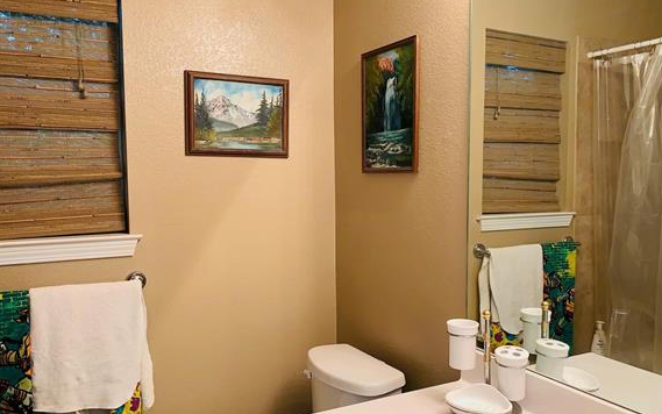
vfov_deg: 40.6
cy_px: 212
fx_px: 559
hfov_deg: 61.2
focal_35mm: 31
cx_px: 314
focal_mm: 4.25
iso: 64
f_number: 1.8
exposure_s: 1/15
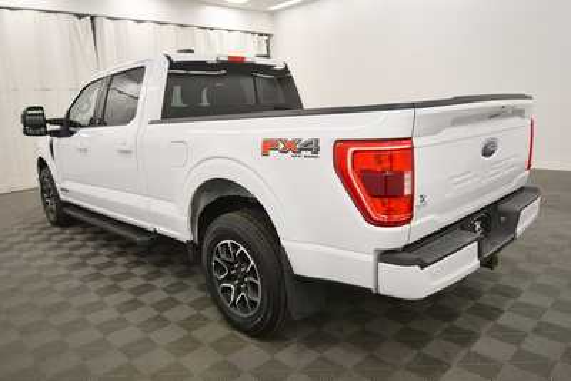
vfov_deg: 51.3
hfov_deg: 71.5
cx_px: 286
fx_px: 397
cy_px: 190
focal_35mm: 25
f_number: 5.3
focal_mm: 17
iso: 800
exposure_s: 1/200
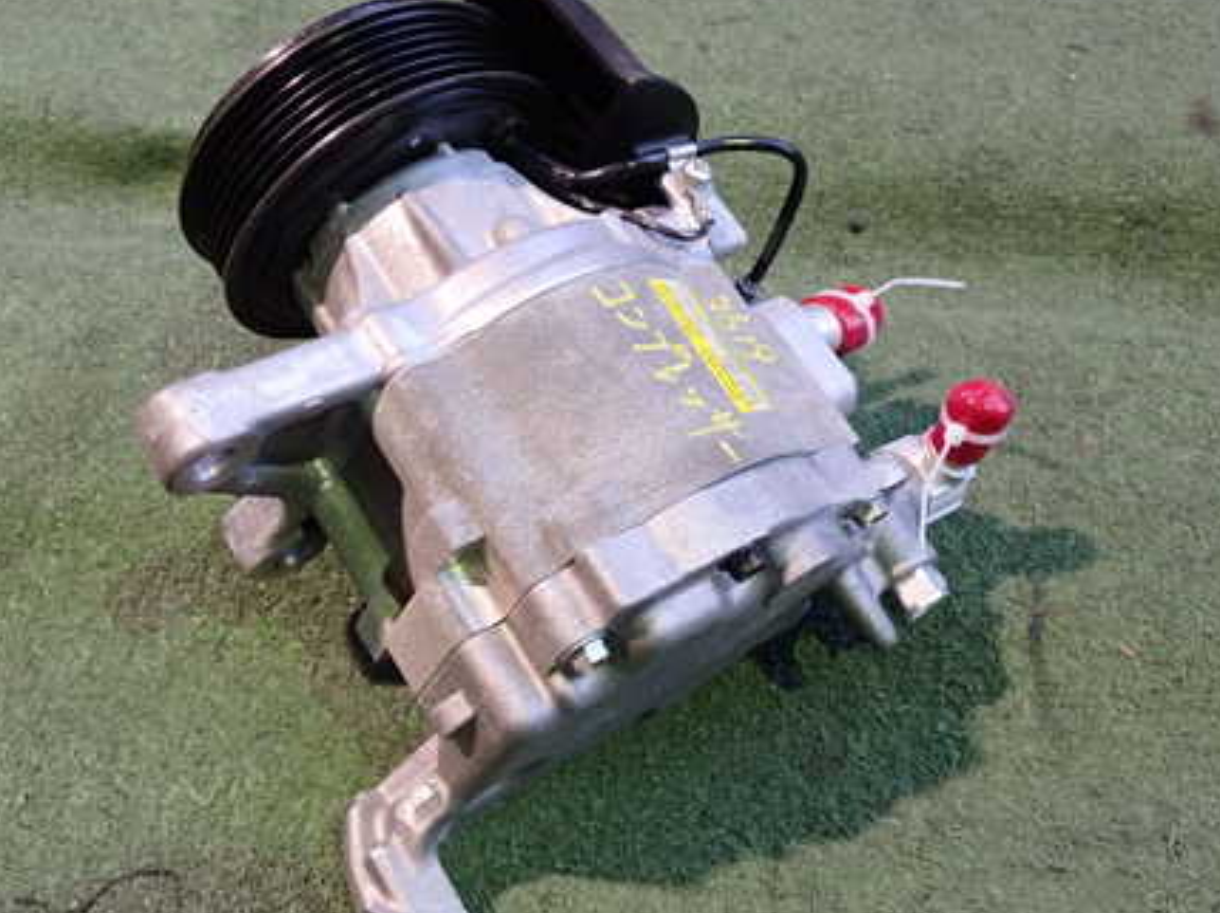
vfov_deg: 34.3
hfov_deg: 44.7
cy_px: 484
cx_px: 518
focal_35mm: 42
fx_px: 1479
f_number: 2.3
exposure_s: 1/30
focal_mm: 5.4
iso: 400
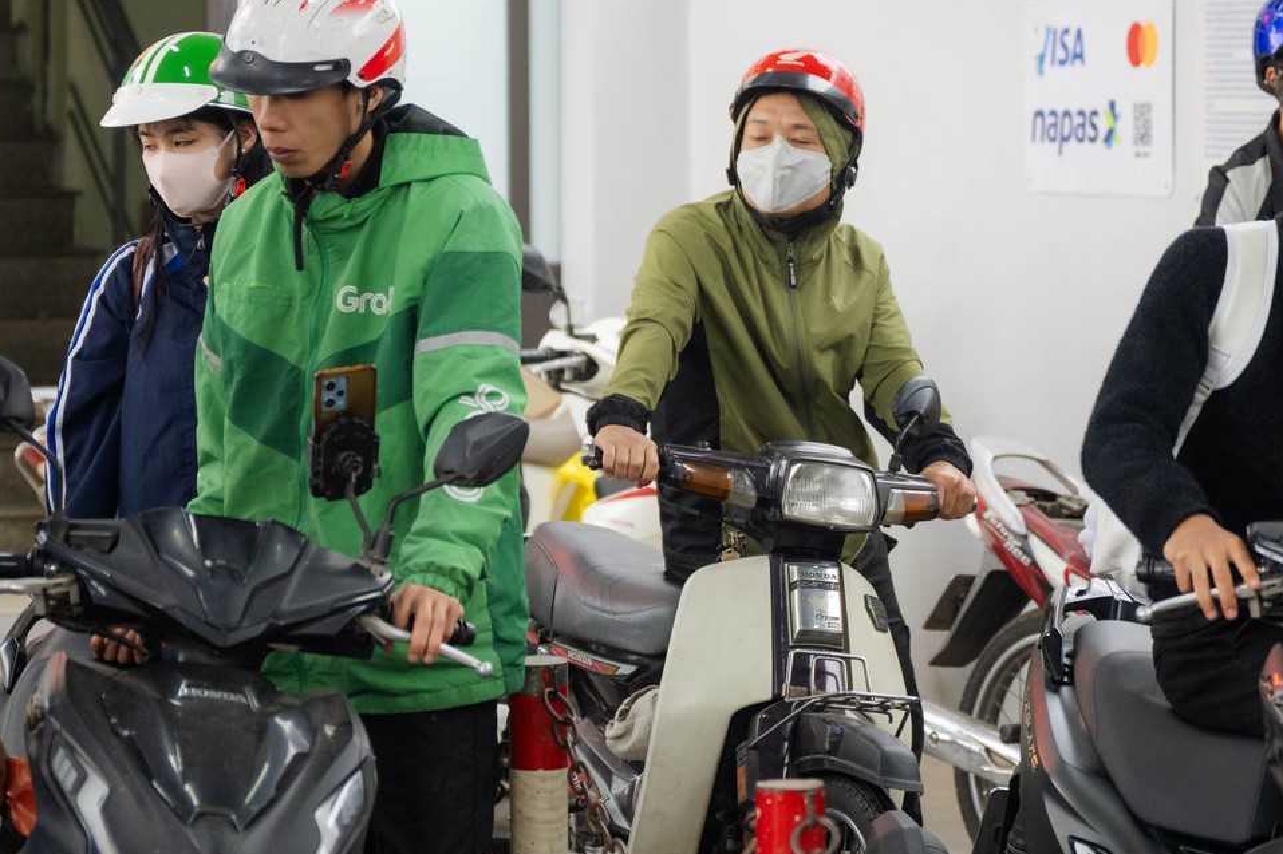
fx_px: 5059
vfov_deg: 9.7
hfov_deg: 14.5
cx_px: 620
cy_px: 396
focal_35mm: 142
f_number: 2.8
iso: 500
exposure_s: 1/250
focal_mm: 68
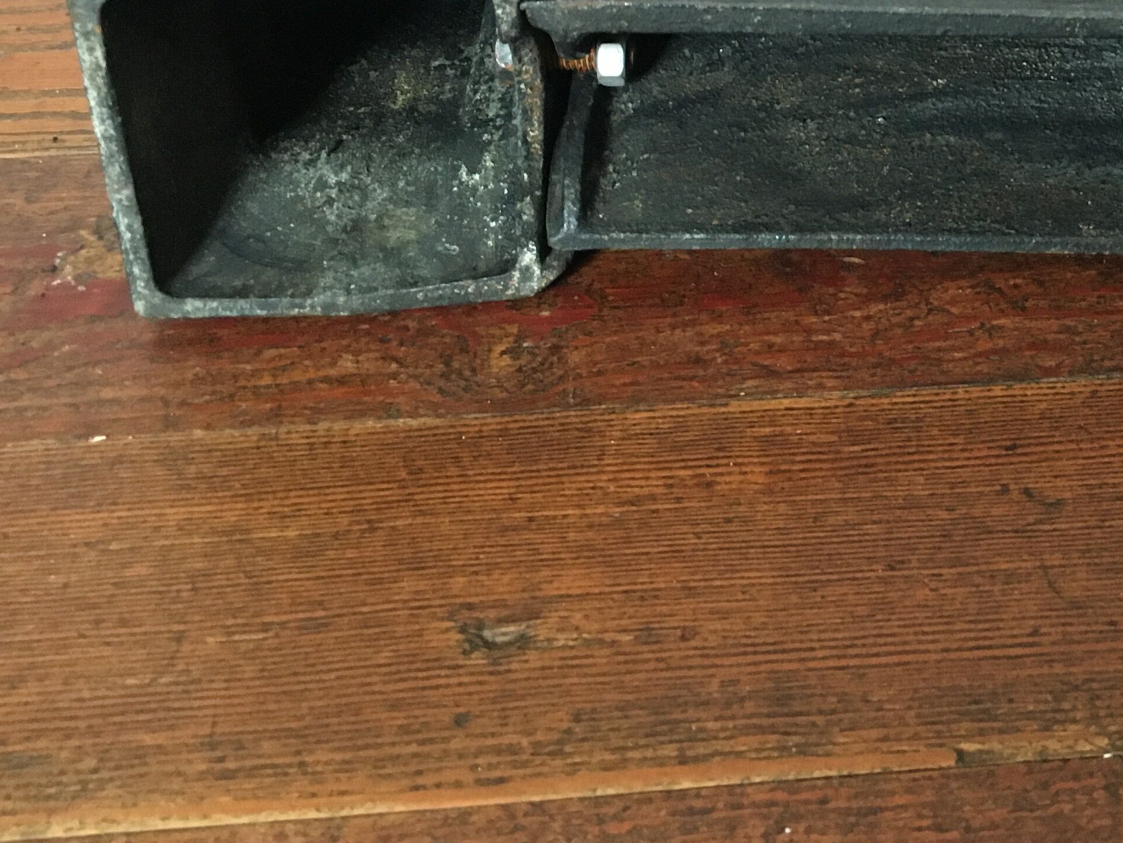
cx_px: 1054
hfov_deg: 30.0
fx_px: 1979
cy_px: -6
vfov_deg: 23.0
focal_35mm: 61
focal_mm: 4.15
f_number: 2.2
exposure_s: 1/25
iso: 200
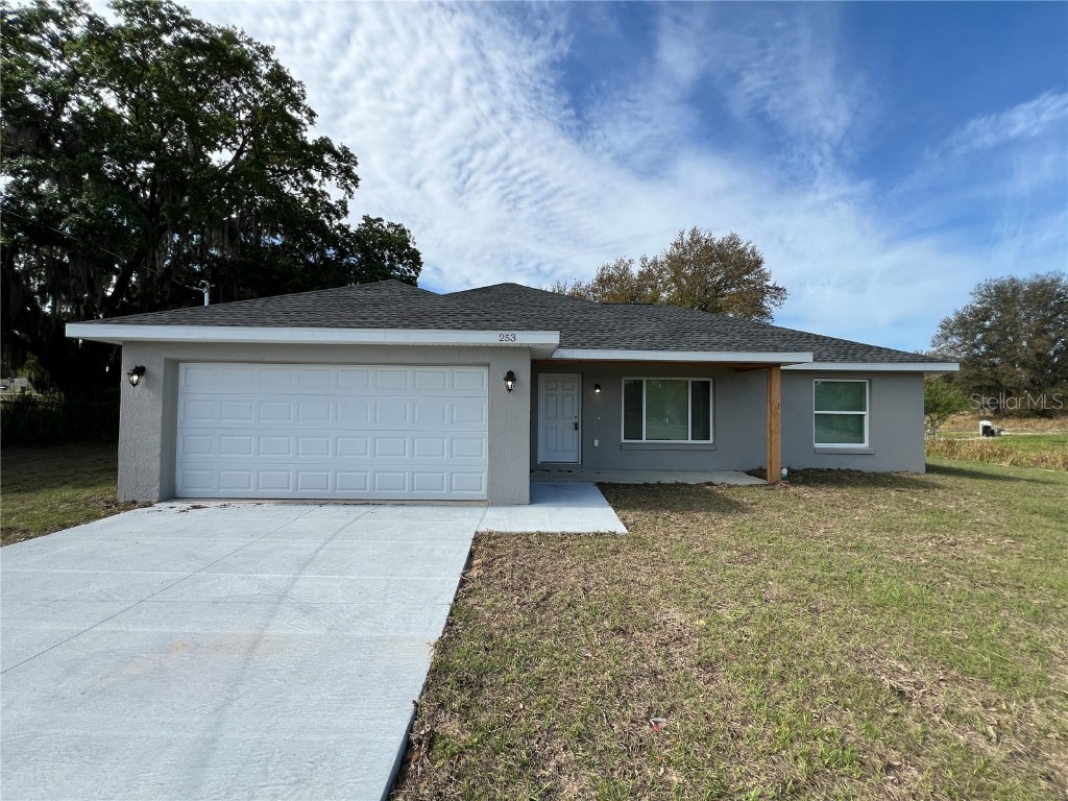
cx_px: 534
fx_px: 401
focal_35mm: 13
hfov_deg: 106.2
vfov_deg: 89.9
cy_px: 400
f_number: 1.8
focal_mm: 1.57
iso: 32
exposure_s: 1/1309
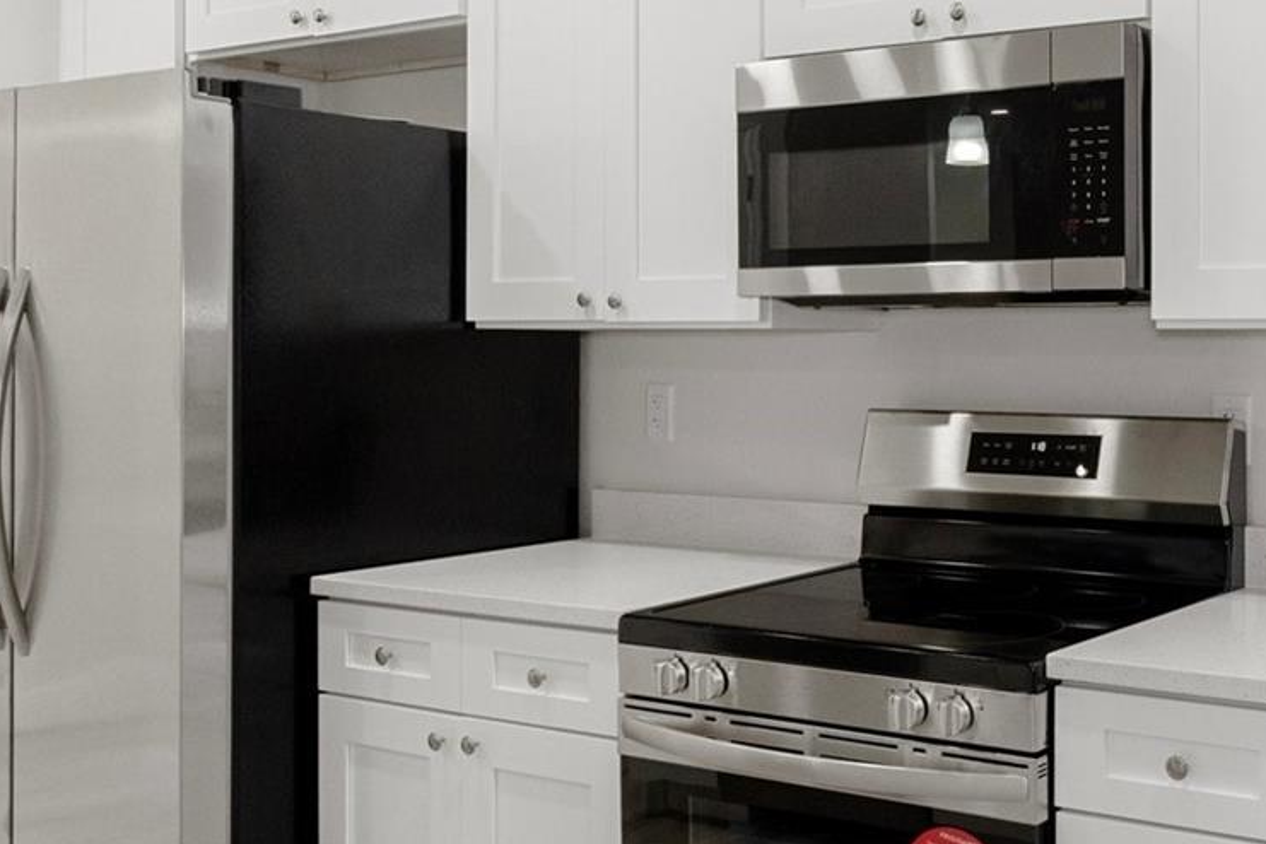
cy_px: 446
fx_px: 1480
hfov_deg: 41.4
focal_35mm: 42
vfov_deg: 31.8
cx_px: 1210
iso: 640
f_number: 8
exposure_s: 1/10
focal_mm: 13
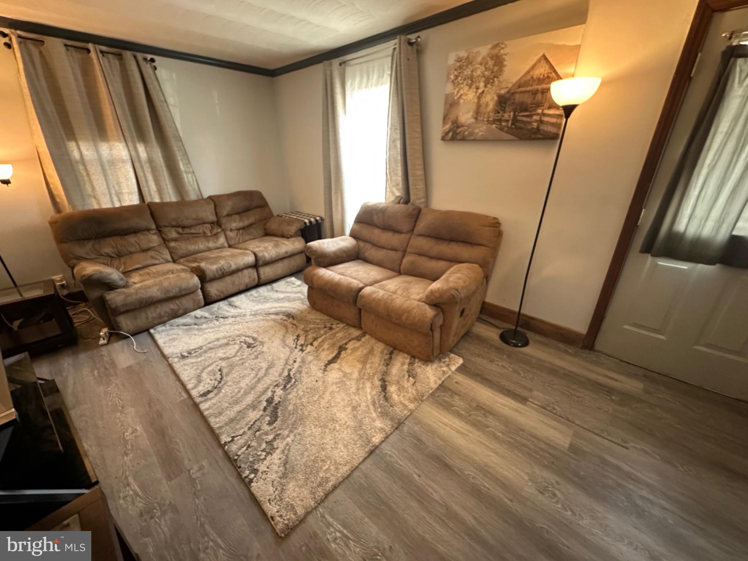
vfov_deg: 85.7
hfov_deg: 102.1
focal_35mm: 14
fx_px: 303
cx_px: 374
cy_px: 280
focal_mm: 2.22
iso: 640
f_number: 2.2
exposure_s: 1/60
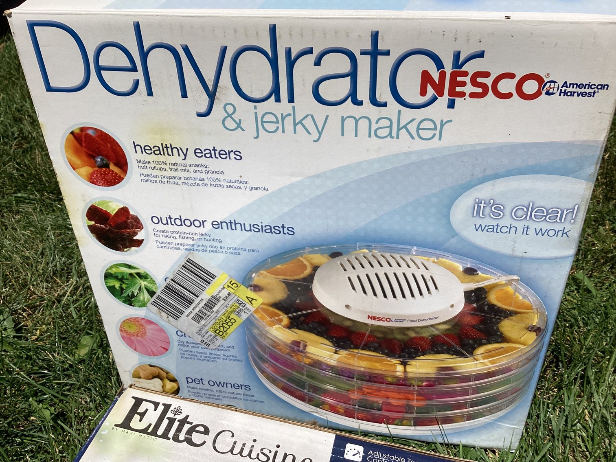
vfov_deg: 45.4
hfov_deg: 58.3
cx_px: 308
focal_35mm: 31
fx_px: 552
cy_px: 231
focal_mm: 3.3
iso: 25
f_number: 2.4
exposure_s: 1/3268
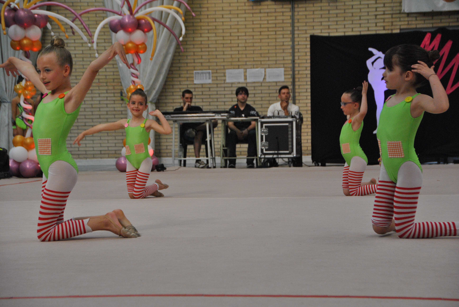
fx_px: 1436
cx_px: 230
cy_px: 154
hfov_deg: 18.2
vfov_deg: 12.2
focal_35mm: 112
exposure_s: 1/320
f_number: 5.3
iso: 800
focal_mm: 75
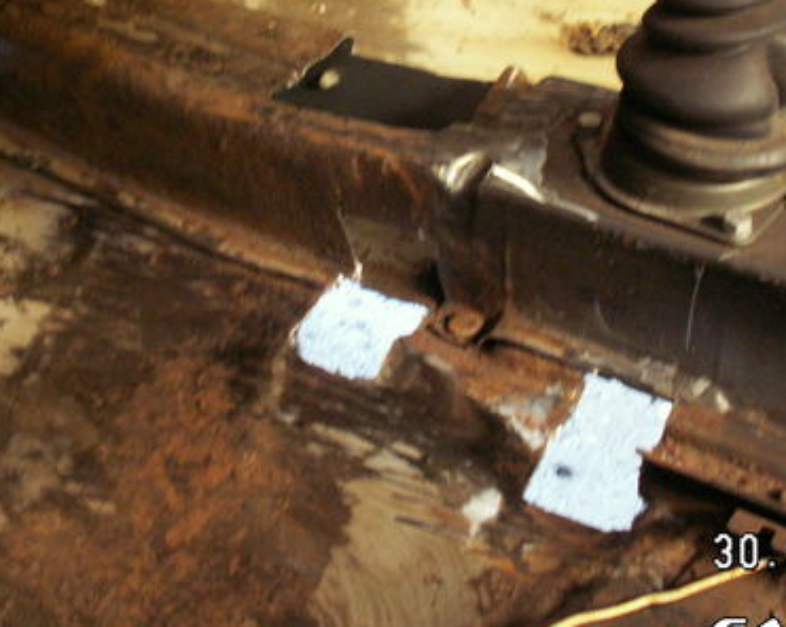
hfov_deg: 32.0
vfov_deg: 25.4
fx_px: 1371
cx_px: 396
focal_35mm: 59
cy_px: 142
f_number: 2.8
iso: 160
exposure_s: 1/2
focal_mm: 5.86
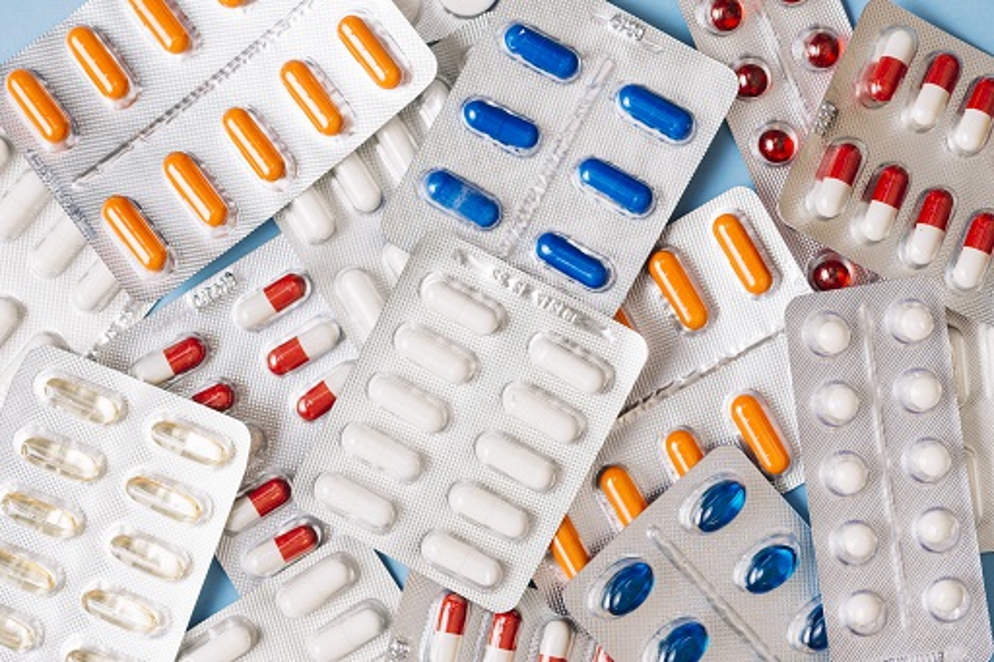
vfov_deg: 13.0
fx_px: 2898
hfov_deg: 19.5
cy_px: 331
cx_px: 497
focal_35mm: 105
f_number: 8
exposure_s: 1/160
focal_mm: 105
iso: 250
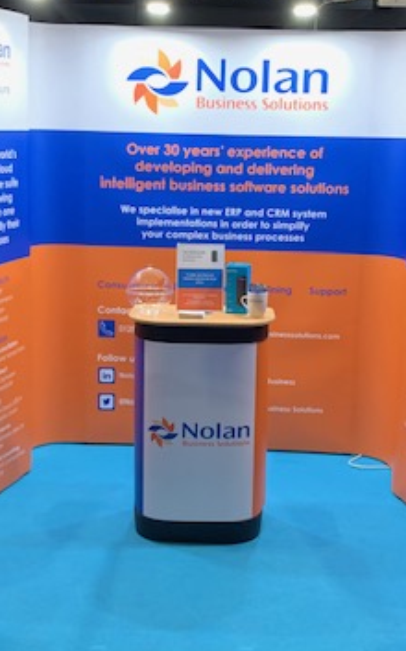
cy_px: 328
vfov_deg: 40.3
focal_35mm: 50
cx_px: 203
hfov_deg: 25.8
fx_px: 887
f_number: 1.8
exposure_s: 1/50
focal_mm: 4.25
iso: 250
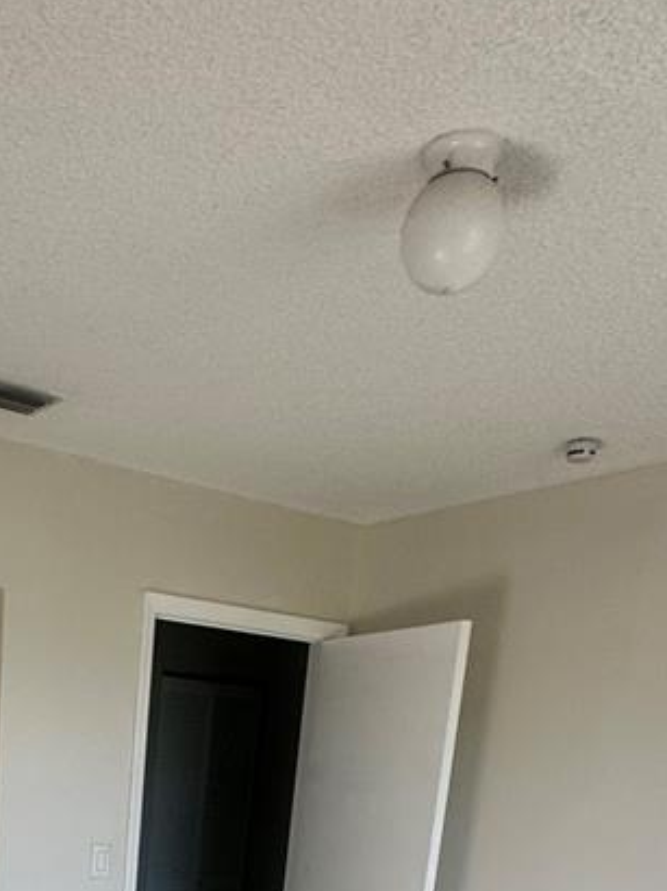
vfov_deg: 36.9
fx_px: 1054
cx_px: 85
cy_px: 1028
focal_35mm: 41
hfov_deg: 33.5
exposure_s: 1/99
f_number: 2.2
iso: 64
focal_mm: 2.22
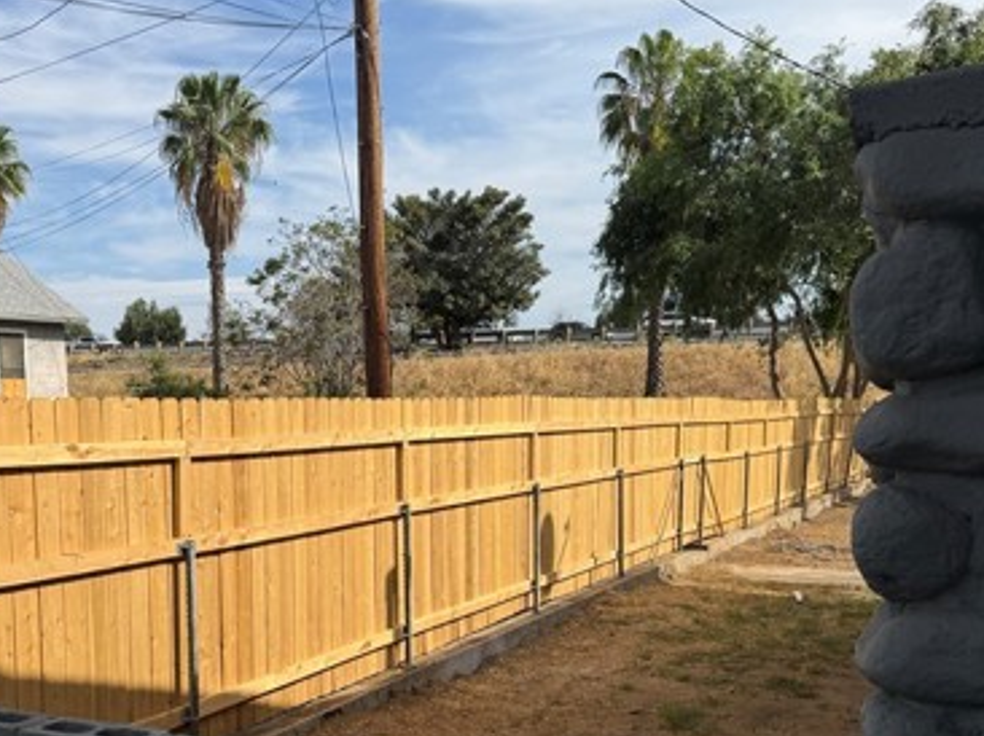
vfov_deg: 33.9
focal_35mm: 42
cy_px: 508
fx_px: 1193
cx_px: 347
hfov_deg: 44.3
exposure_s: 1/5714
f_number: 1.78
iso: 80
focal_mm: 6.76
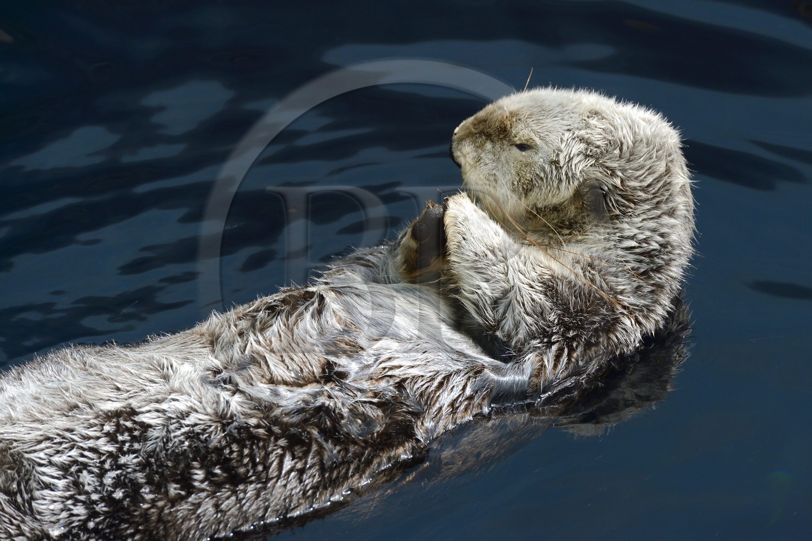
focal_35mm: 200
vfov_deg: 6.9
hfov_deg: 10.3
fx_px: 4510
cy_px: 270
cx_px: 406
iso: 1000
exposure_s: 1/320
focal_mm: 200
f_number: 7.1
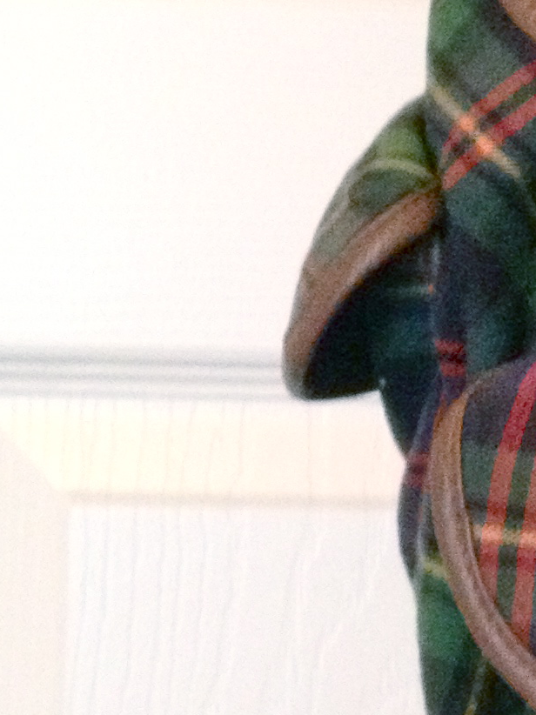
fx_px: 2871
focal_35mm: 139
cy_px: 411
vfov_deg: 14.2
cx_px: 929
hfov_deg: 10.1
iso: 400
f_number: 2.4
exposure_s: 1/17
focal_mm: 4.28
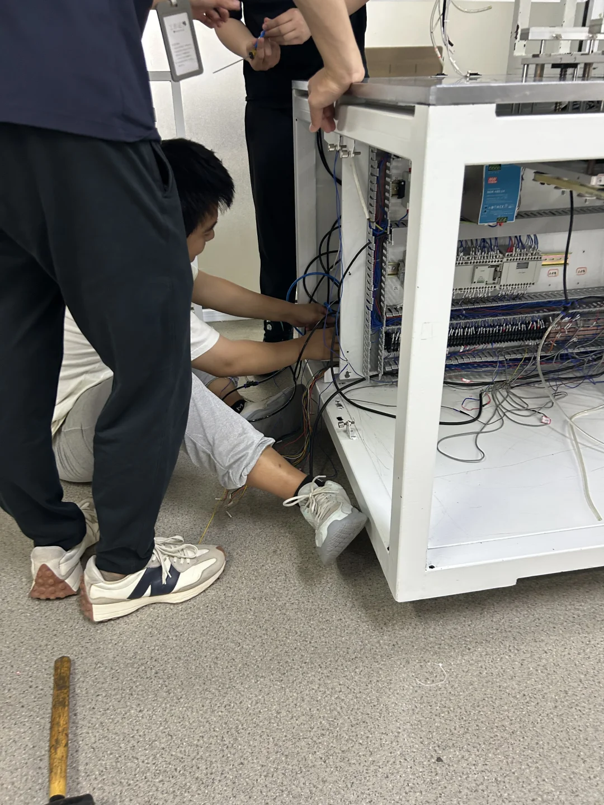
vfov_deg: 67.3
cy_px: 402
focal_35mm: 26
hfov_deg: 53.1
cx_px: 302
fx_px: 605
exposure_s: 1/50
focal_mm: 5.7
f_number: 1.5
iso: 160
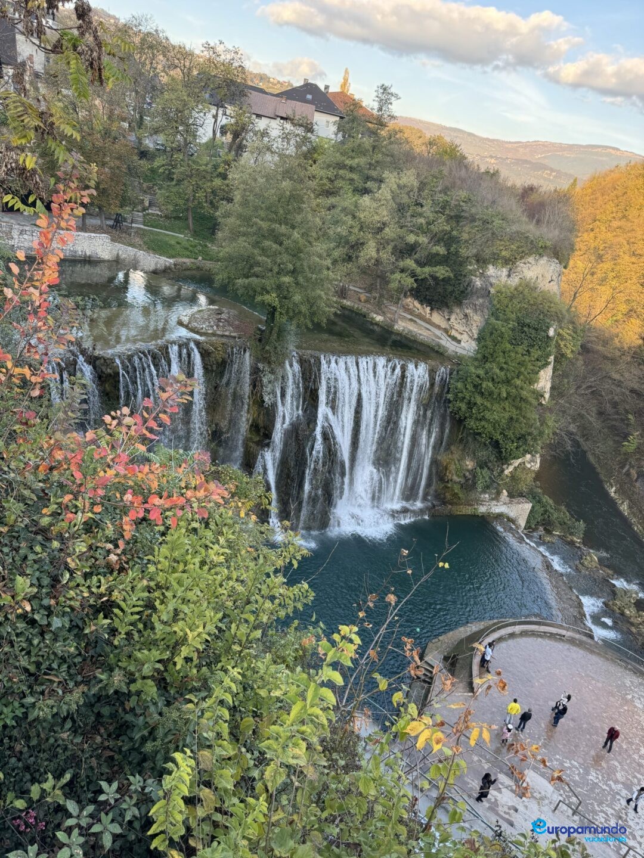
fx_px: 595
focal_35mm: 24
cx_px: 322
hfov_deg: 56.8
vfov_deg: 71.6
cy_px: 429
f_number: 1.78
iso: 64
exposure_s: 1/187
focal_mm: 6.76
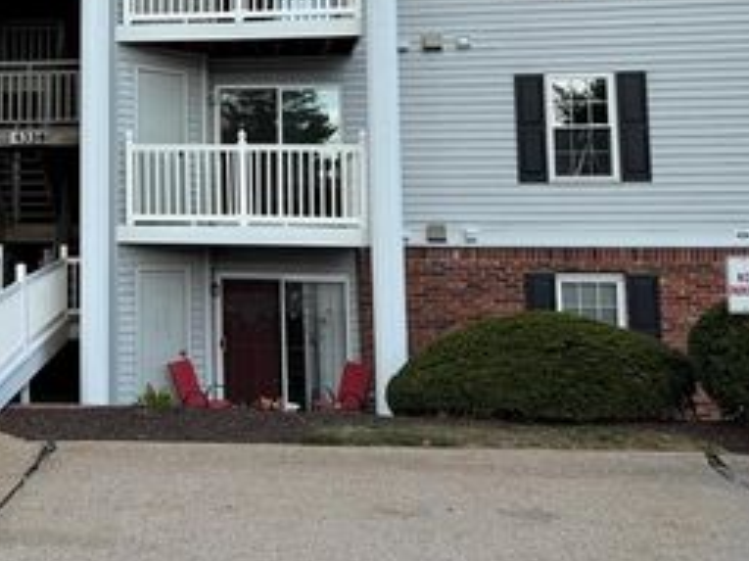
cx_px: 73
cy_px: 131
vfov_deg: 30.3
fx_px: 1016
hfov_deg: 37.7
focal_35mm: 47
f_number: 1.78
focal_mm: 6.76
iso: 80
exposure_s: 1/2611
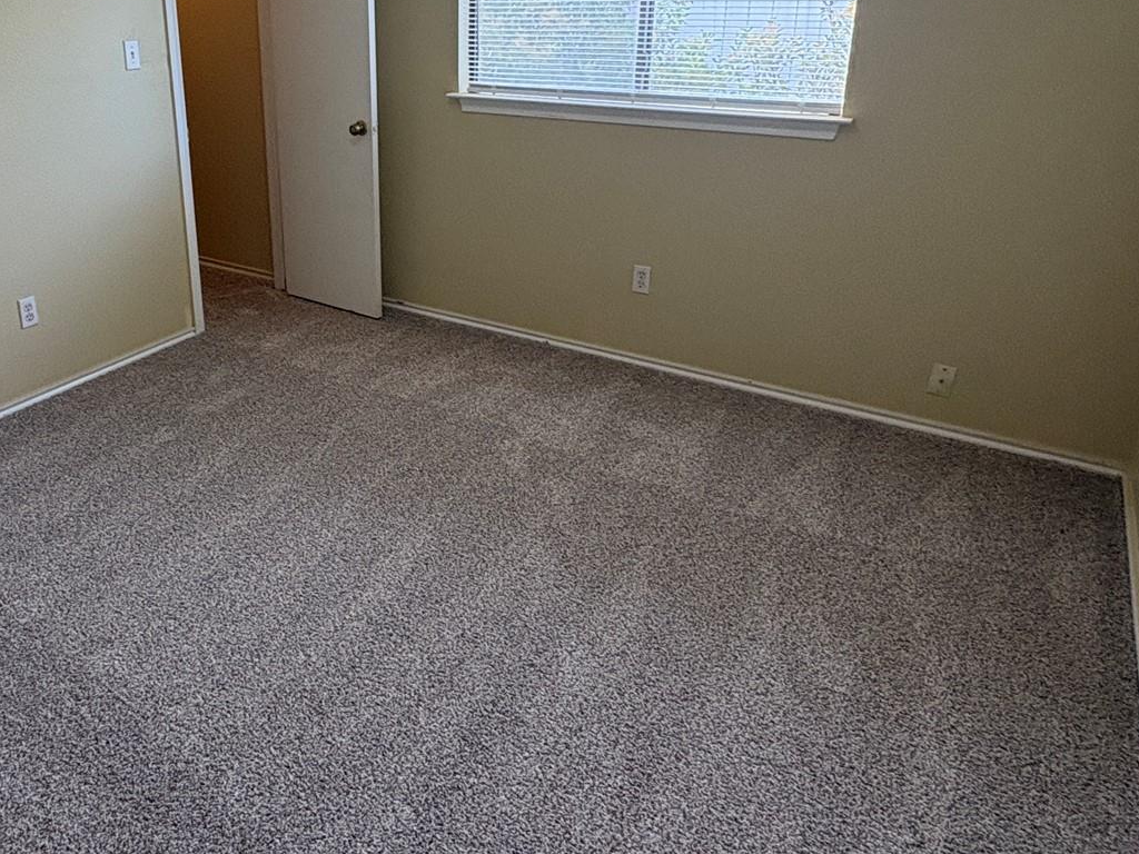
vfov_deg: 48.7
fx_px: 921
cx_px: 373
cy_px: 268
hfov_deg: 61.8
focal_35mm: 28
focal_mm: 2.22
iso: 320
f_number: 2.2
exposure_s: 1/120
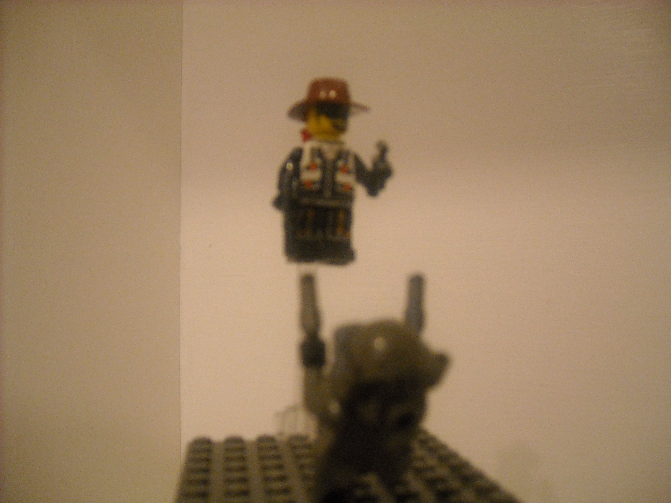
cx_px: 336
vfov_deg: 40.7
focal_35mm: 35
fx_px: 678
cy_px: 252
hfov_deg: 52.6
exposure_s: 1/36
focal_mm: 5.7
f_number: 2.8
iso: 400
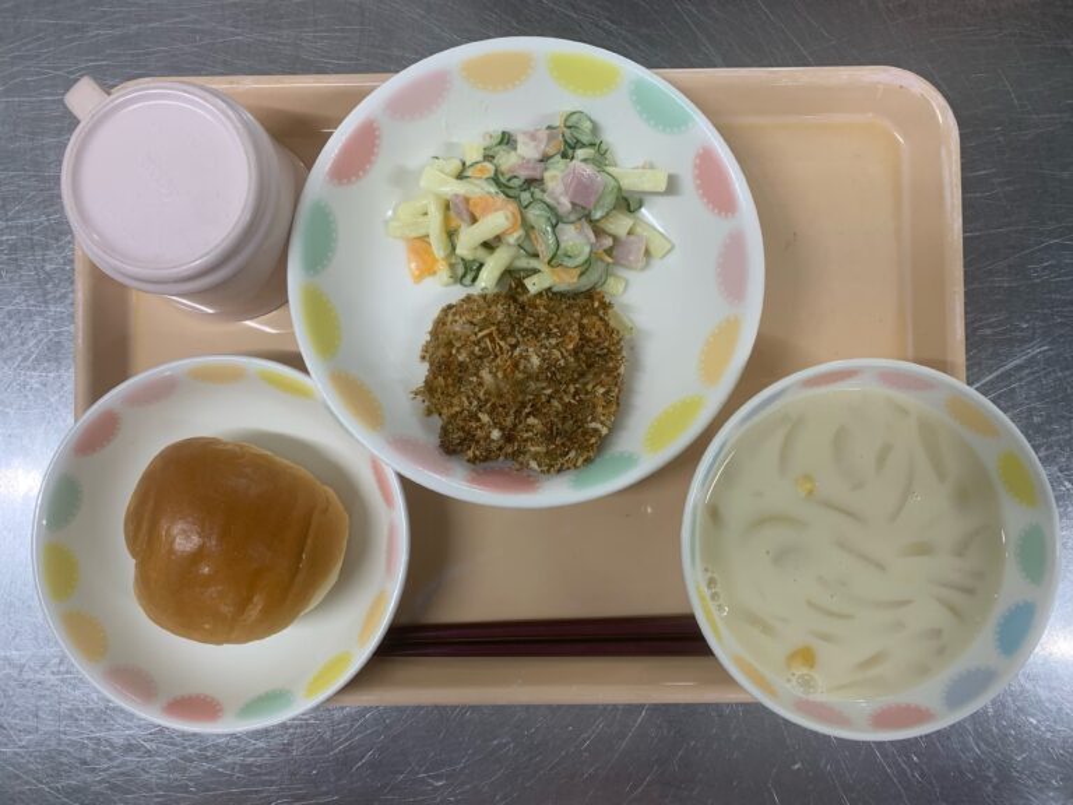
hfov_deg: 67.3
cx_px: 536
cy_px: 402
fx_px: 806
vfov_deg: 53.1
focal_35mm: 26
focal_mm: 4.25
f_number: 1.8
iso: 64
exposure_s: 1/60
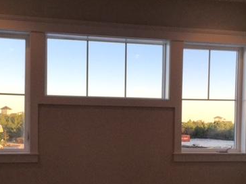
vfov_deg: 28.2
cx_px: 112
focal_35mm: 51
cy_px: 133
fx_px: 362
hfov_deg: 37.5
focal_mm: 4.15
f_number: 2.2
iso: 32
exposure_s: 1/388
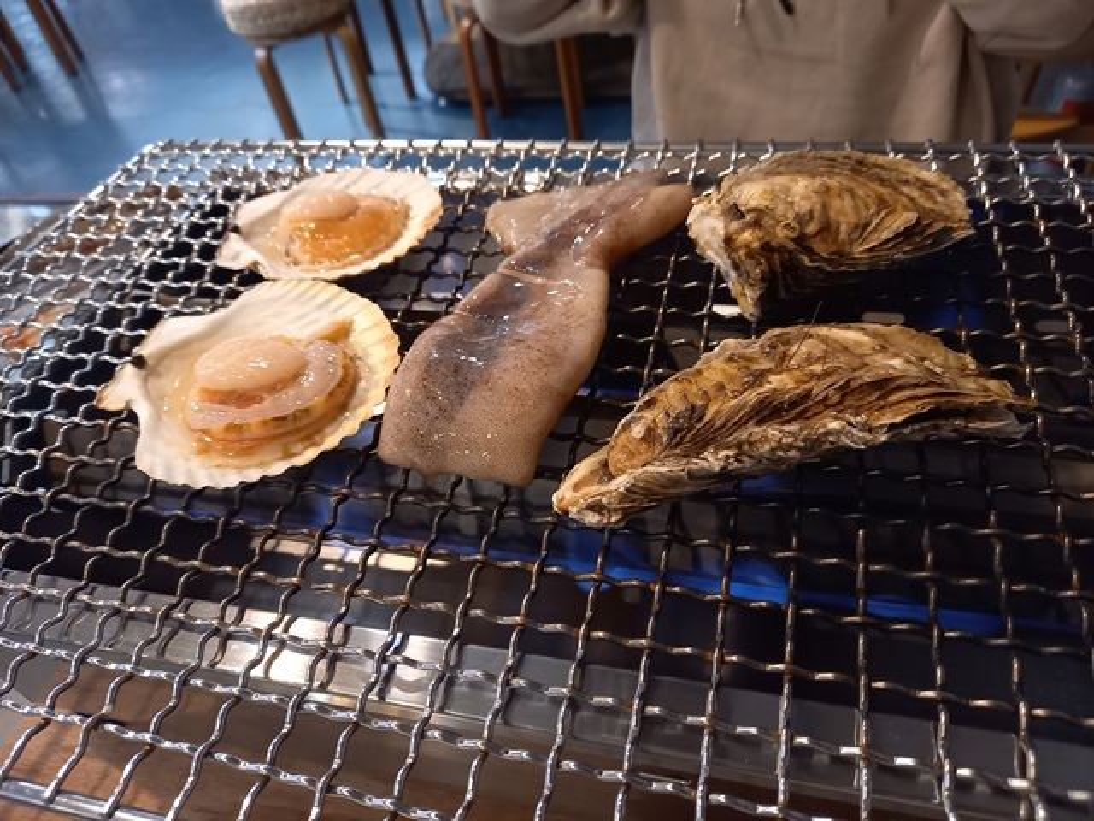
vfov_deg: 54.9
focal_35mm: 25
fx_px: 790
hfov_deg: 69.4
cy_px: 410
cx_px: 547
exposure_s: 1/30
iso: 400
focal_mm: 4.65
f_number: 1.8
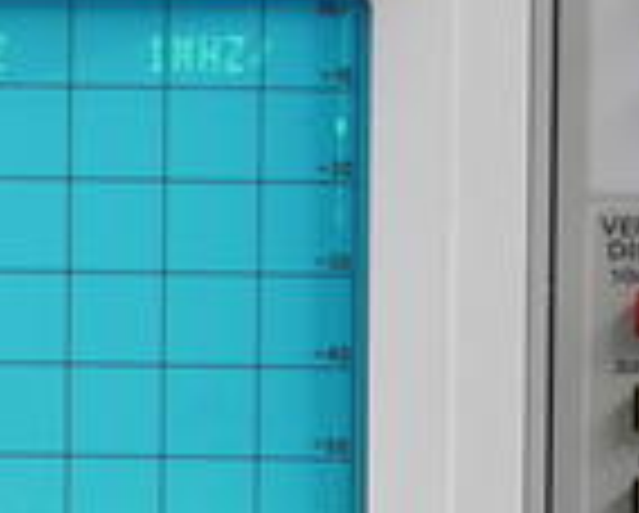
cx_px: -117
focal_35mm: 599
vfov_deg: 2.6
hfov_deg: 3.2
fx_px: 11344
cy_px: 441
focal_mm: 109
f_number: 8
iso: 200
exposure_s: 1/2
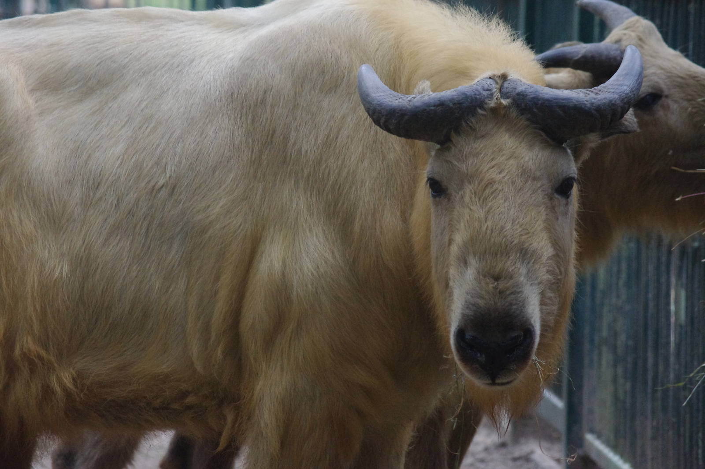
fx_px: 4401
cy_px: 234
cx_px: 352
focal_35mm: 225
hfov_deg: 9.2
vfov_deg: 6.1
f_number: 7.1
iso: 3200
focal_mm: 150
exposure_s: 1/250
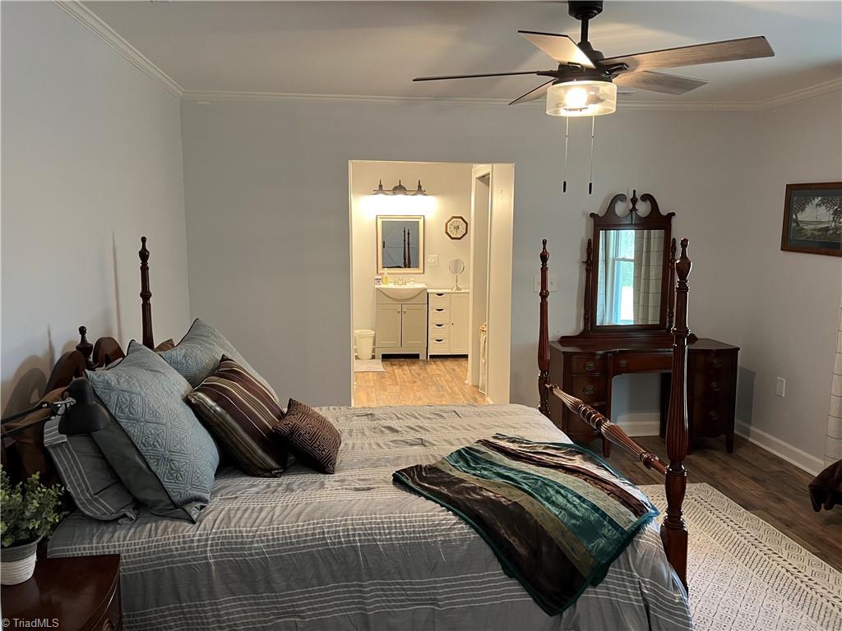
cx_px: 421
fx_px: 632
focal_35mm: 26
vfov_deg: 53.1
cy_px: 316
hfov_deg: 67.3
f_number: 1.5
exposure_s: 1/60
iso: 200
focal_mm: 5.7
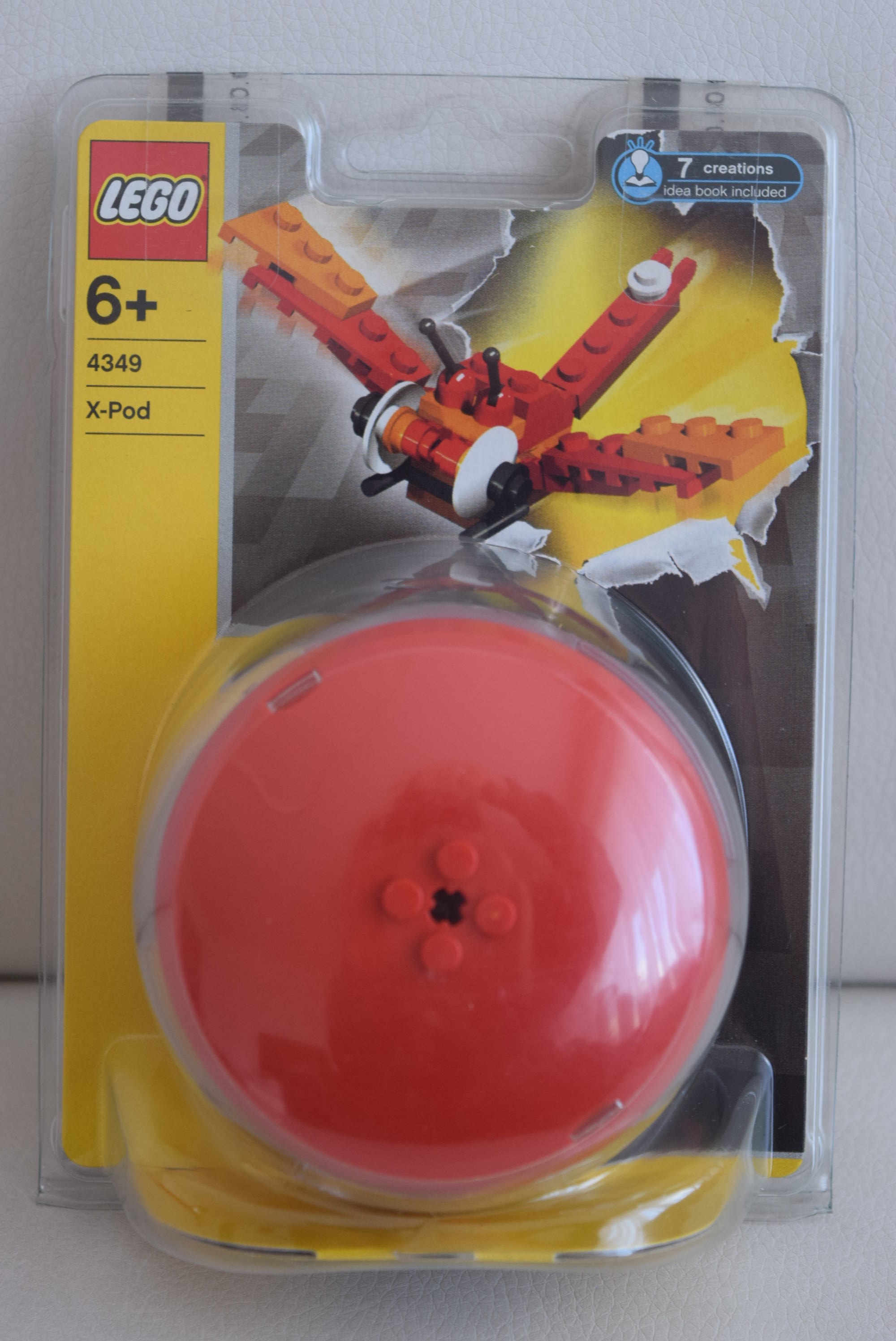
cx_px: 448
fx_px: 3074
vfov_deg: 24.6
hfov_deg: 16.6
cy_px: 670
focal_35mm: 82
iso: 800
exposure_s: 1/60
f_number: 5.6
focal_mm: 55
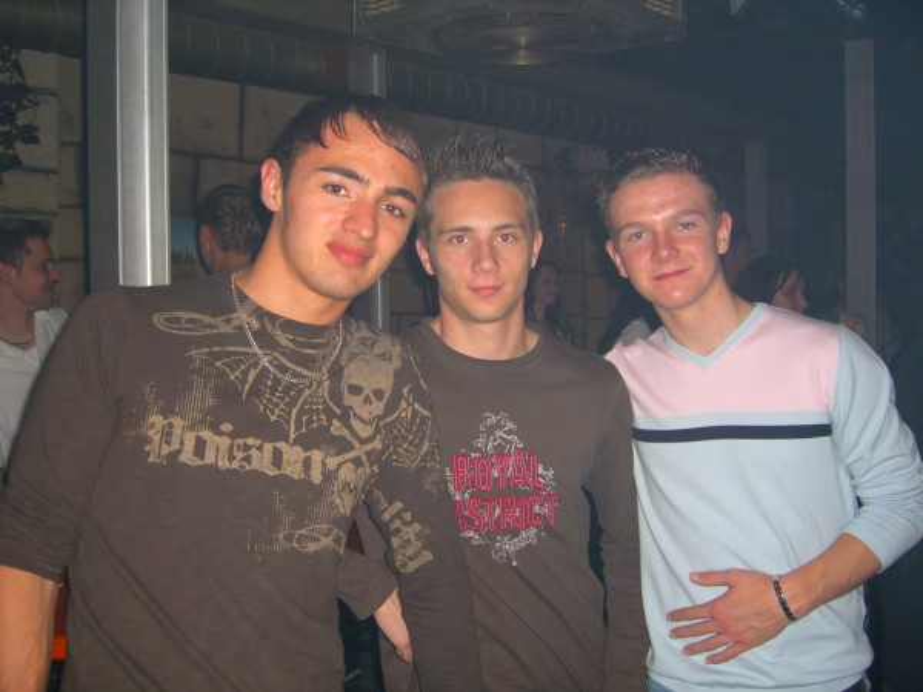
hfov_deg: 49.0
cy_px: 346
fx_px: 1013
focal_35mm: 38
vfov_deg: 37.7
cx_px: 462
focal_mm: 7.9
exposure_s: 1/60
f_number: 2.8
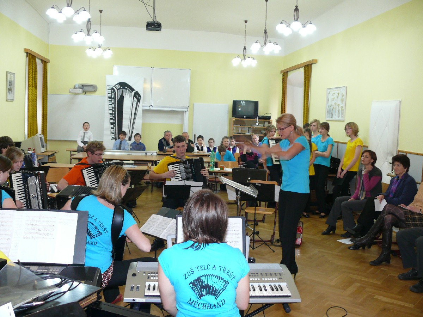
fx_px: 428
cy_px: 158
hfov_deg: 52.6
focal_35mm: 35
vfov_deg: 40.7
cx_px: 212
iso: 200
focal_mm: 7.5
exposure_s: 1/30
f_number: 2.8
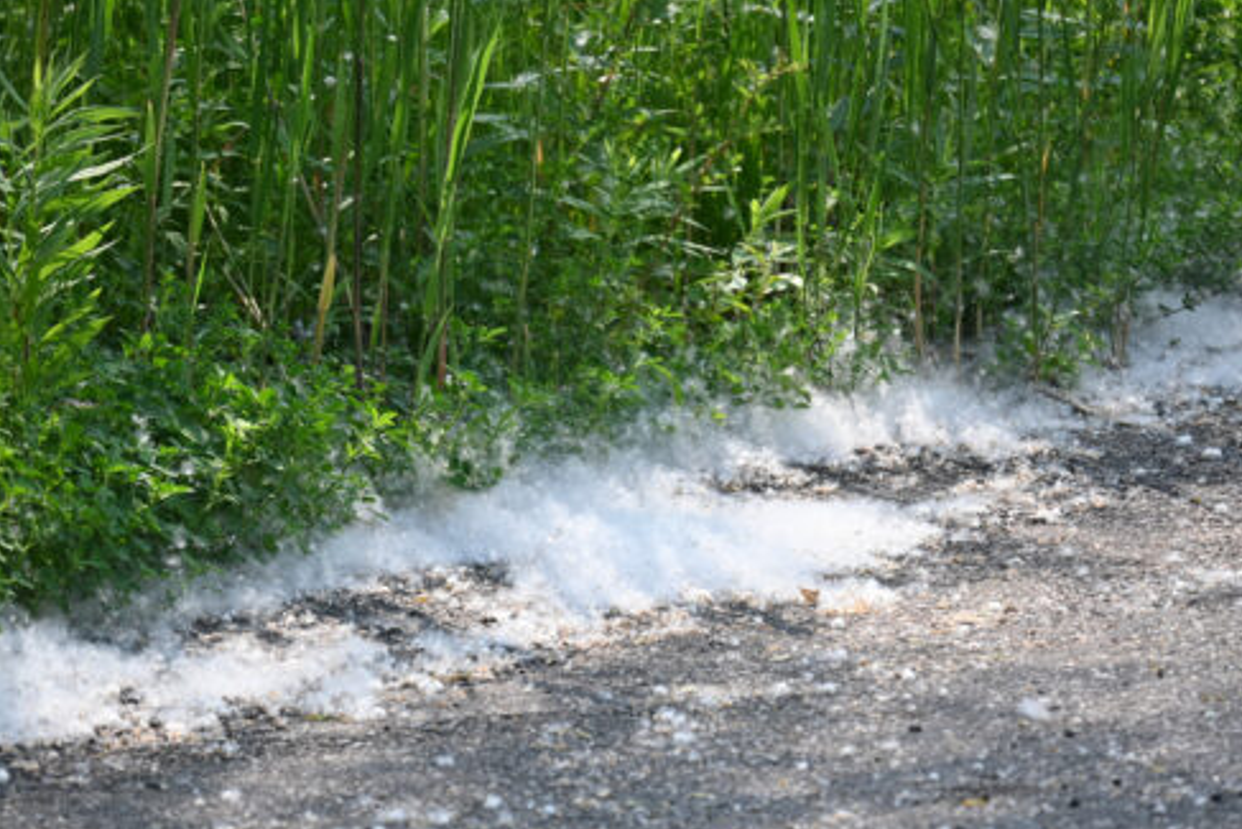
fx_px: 14045
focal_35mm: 407
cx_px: 538
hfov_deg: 5.1
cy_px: 467
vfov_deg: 3.4
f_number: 5.6
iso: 200
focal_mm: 190
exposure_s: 1/500
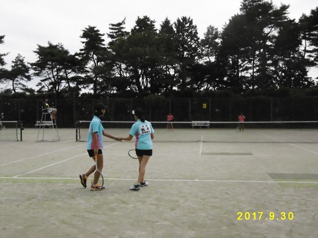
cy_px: 119
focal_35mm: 43
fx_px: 395
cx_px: 159
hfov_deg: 43.9
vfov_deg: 33.6
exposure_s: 1/1250
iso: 1600
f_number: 9.7
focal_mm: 7.7
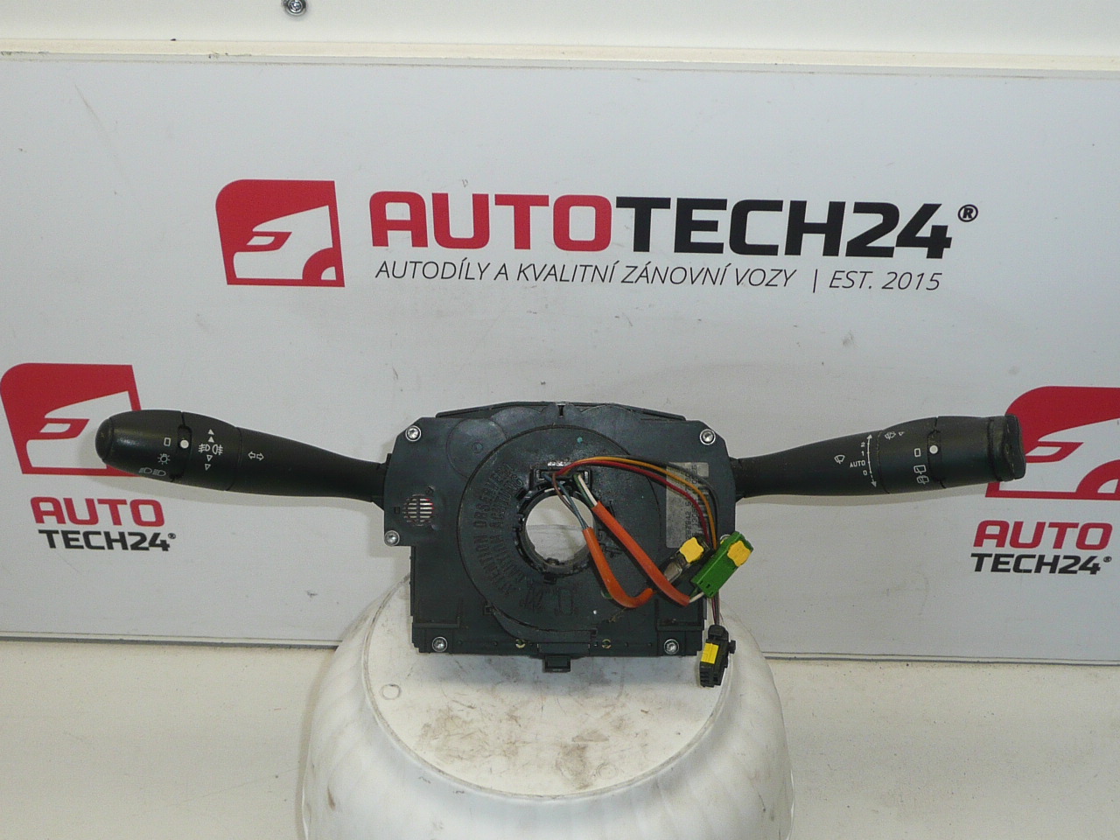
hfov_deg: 42.1
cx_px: 560
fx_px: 1456
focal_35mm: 45
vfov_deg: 32.2
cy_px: 420
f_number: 3.4
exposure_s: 1/125
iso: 100
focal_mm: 4.9
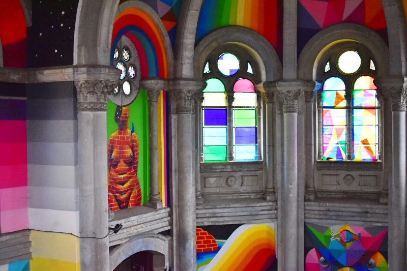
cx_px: 204
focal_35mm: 52
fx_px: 593
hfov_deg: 37.9
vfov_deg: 25.7
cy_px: 136
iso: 2500
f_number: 1.8
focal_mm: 35
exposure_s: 1/250
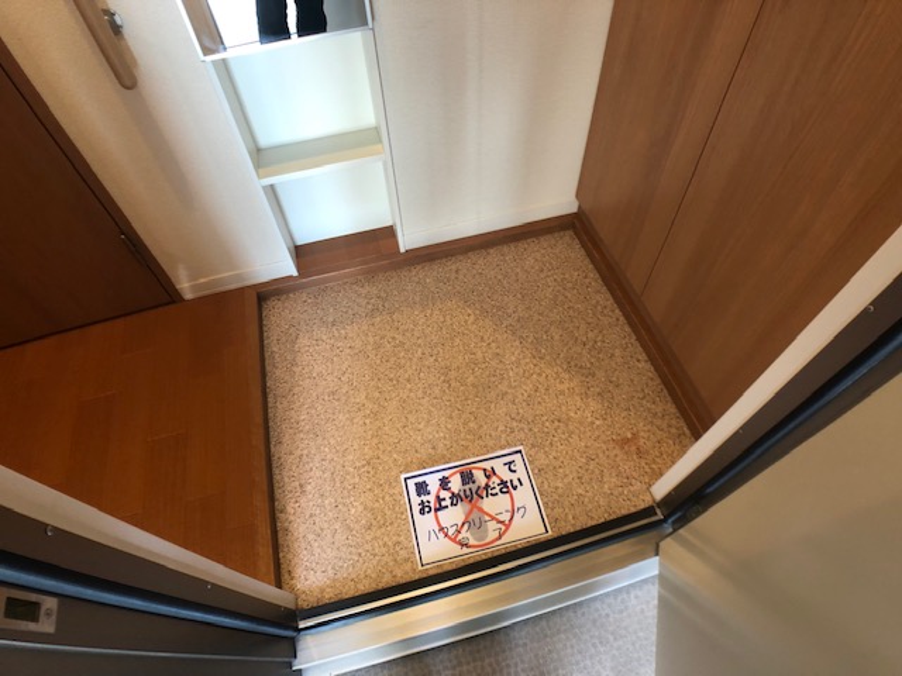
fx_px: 730
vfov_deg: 49.7
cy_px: 338
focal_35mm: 28
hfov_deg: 63.4
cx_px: 451
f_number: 1.8
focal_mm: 4
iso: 40
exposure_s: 1/17
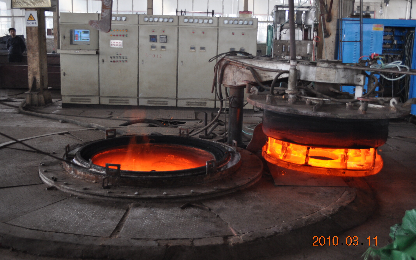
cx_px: 209
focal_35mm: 40
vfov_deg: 32.0
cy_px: 123
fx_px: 453
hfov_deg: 49.3
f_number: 4.2
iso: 720
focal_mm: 26
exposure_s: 1/60
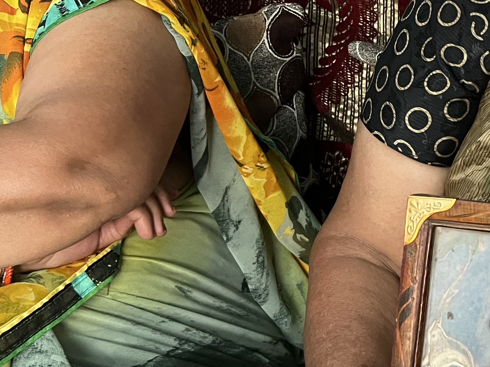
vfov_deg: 20.6
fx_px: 1005
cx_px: 641
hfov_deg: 24.0
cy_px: 106
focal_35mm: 71
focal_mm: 5.7
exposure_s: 1/50
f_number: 1.5
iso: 500
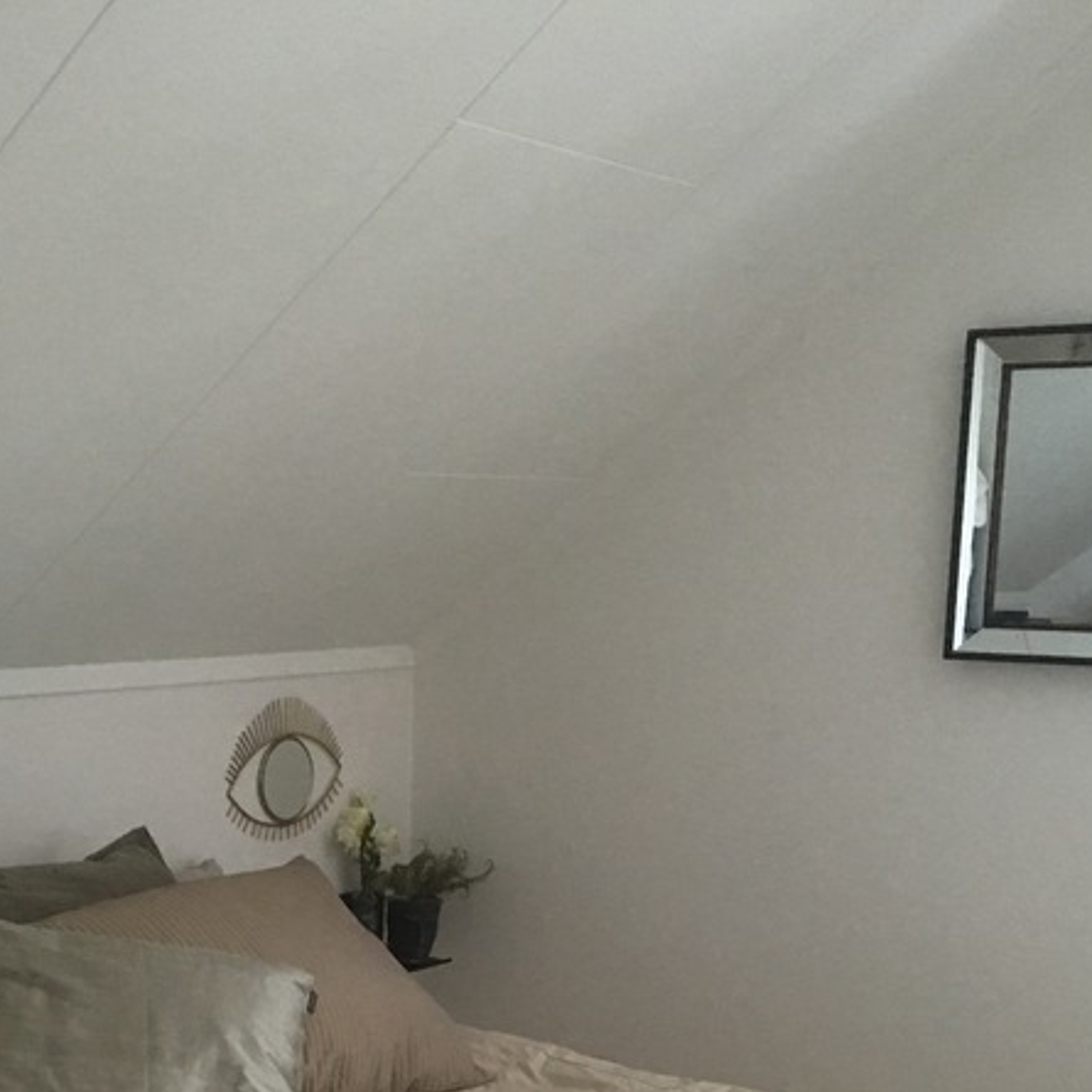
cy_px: 937
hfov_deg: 28.7
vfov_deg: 28.2
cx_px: 299
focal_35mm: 59
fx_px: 2106
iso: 250
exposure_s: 1/17
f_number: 2.2
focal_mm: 4.15
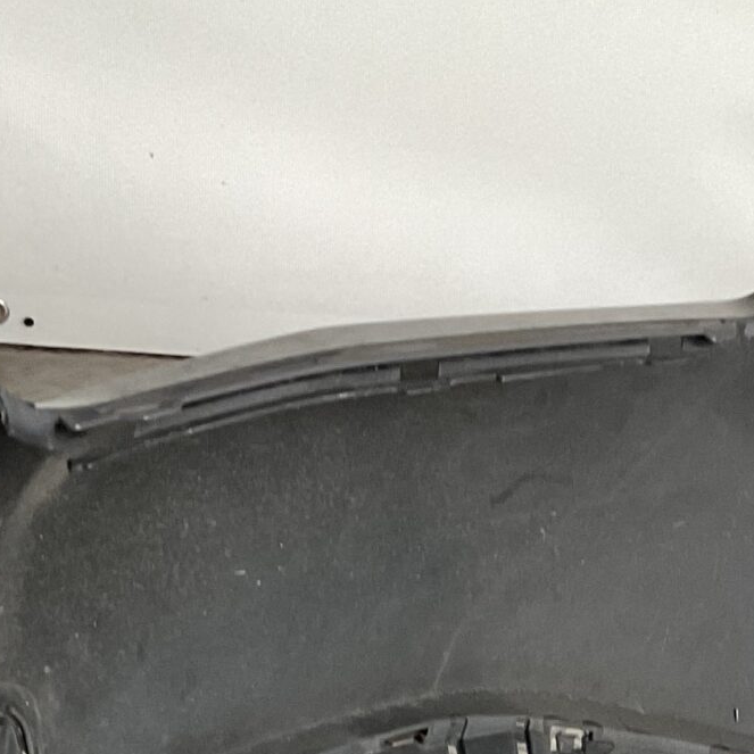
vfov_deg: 16.6
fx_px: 2440
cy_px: 962
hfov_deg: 17.3
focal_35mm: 99
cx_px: 680
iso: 125
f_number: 1.8
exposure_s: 1/60
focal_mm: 3
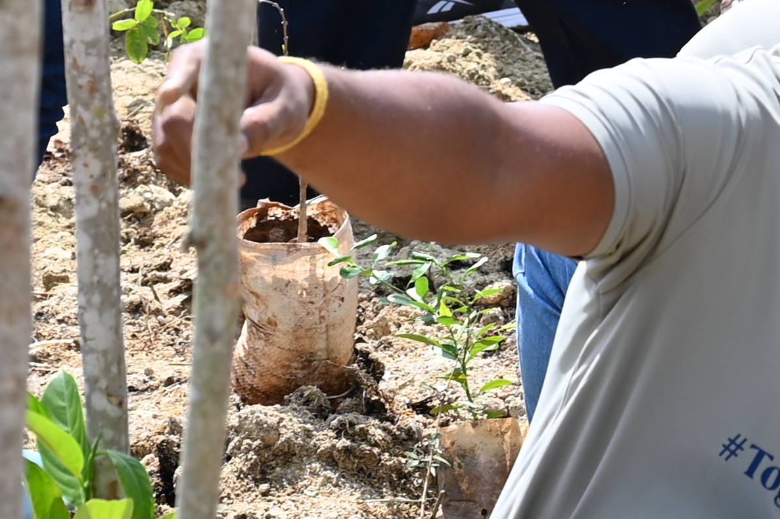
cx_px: 586
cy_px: -137
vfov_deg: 5.2
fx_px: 5738
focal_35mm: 265
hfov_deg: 7.8
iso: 100
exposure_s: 1/250
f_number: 5.6
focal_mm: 52
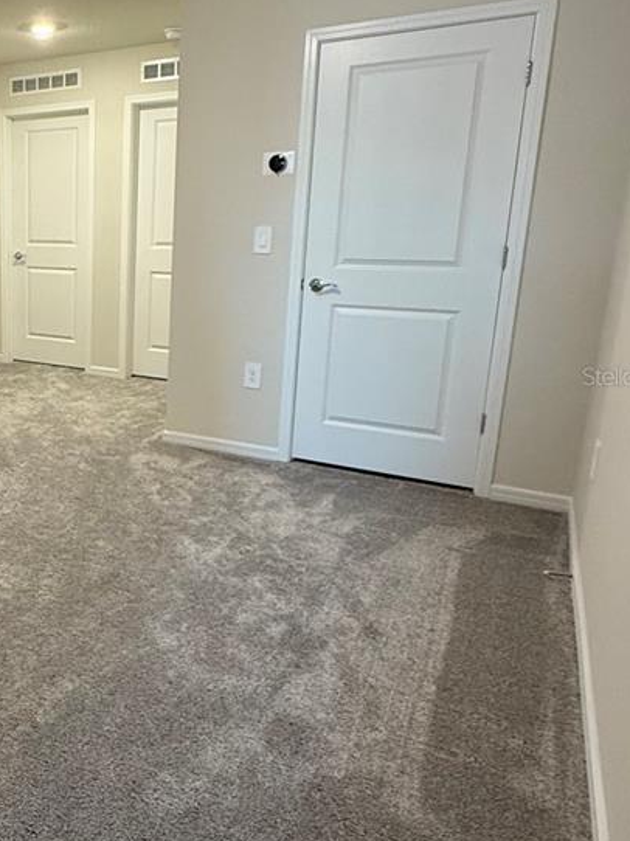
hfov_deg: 39.7
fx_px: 753
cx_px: -6
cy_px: 376
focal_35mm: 31
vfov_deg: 58.2
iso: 320
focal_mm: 2.22
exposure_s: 1/60
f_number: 2.2
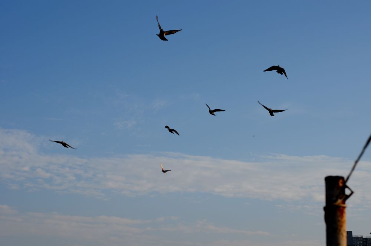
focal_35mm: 75
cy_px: 123
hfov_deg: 27.0
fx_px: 771
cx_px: 186
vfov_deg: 18.1
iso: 100
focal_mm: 50
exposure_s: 1/250
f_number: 8
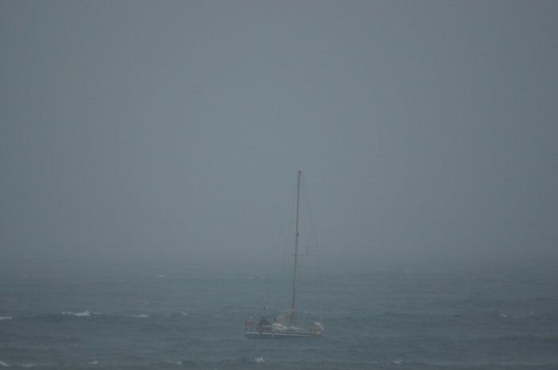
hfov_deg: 4.6
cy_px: 185
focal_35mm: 450
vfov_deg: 3.0
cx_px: 279
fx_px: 6967
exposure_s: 1/500
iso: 400
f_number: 5.6
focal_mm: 300
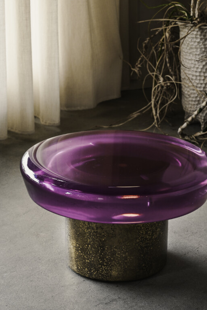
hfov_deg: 14.7
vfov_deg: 21.9
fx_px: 803
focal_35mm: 93
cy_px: 135
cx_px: 116
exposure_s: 1/15
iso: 200
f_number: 10
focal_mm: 66
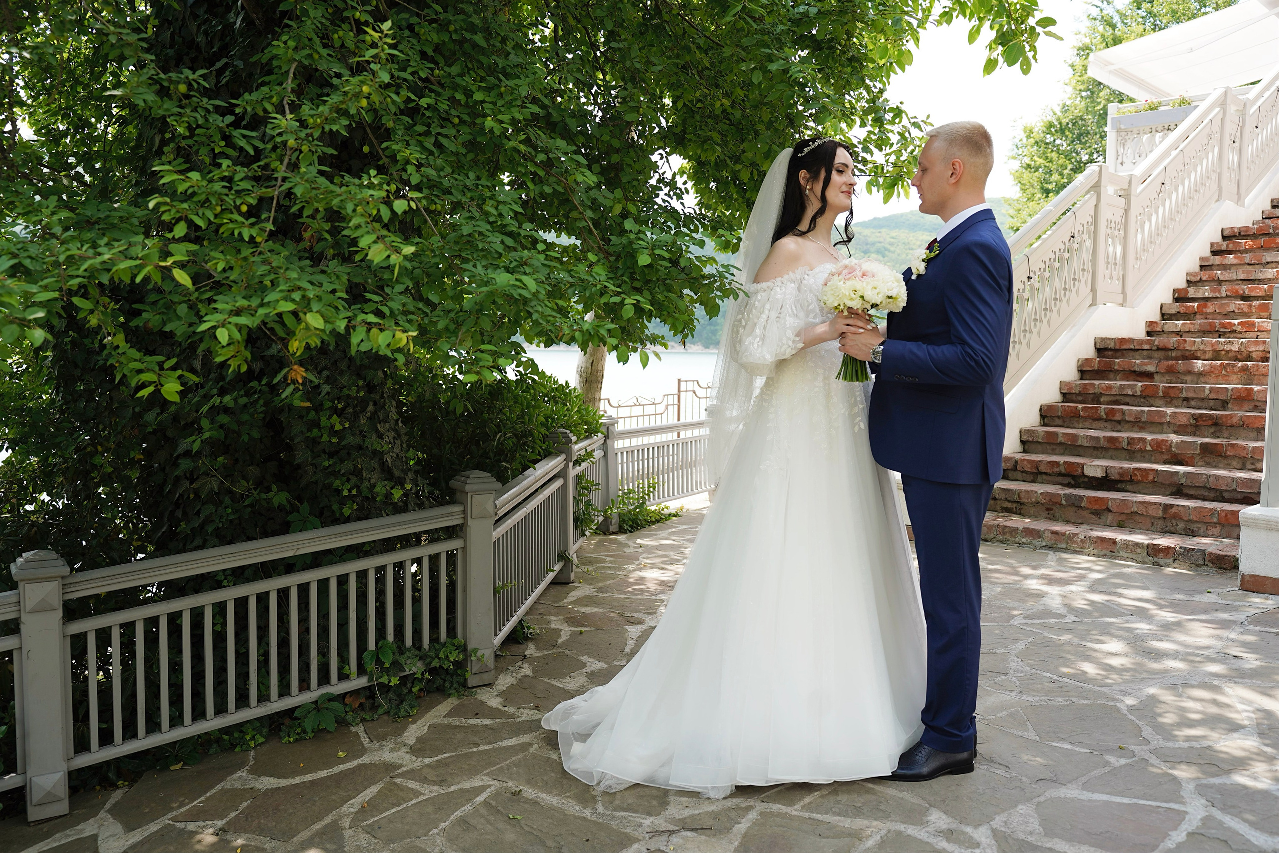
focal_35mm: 29
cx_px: 640
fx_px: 1030
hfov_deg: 63.7
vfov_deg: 45.0
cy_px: 426
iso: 100
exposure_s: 1/200
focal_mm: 29
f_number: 4
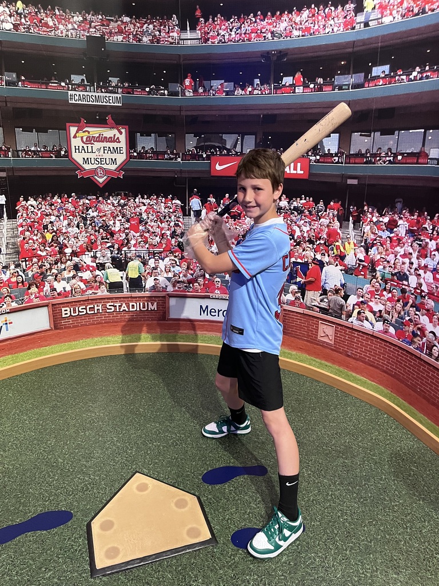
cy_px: 293
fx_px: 440
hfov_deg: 53.1
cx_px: 220
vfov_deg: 67.3
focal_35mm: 26
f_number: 1.6
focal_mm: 5.1
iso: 640
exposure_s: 1/40
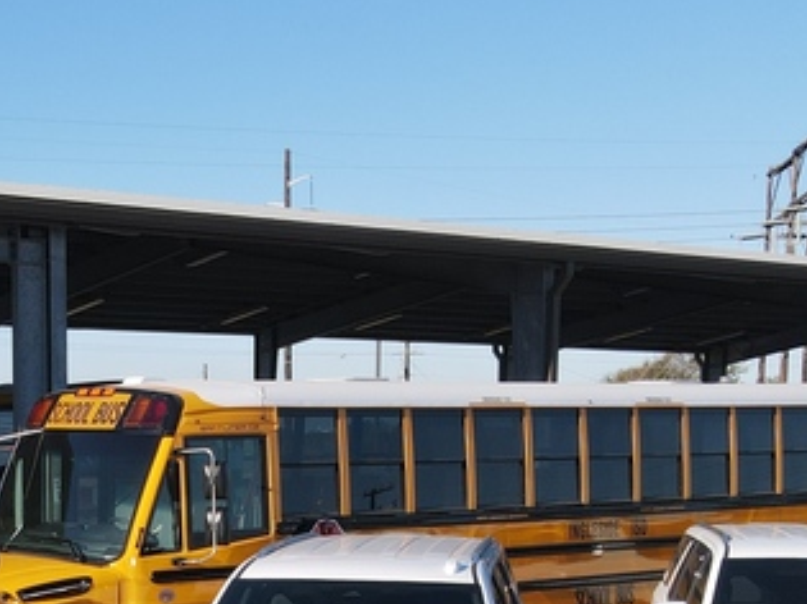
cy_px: 778
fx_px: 1818
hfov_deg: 24.6
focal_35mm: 78
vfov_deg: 17.7
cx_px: 156
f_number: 2.8
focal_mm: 4.5
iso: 100
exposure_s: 1/640
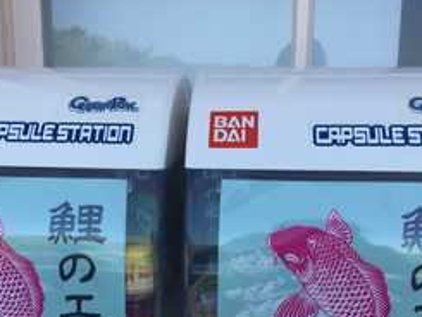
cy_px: 267
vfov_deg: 27.3
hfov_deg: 36.8
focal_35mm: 52
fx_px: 634
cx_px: 188
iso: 32
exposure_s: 1/430
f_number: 2.2
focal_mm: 4.15
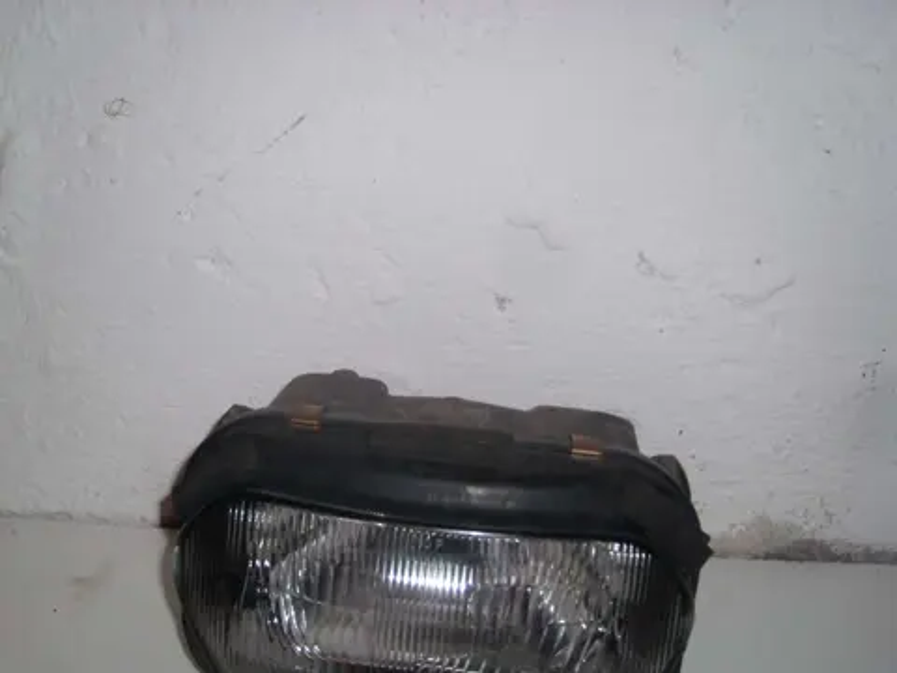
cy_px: 336
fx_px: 907
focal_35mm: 35
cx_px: 448
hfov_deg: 52.6
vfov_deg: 40.7
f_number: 7.1
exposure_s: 1/30
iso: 50
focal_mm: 5.8
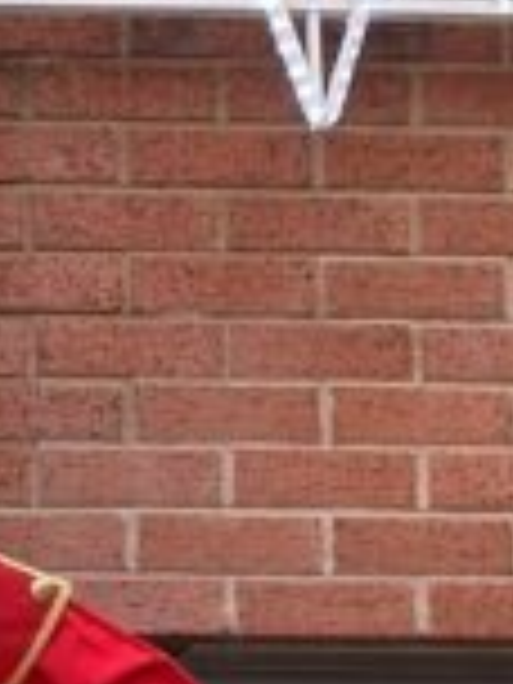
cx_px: -1102
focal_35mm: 155
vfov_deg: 11.6
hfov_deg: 8.0
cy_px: 1296
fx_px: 3063
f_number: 1.8
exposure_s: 1/106
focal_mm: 5.54
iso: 40
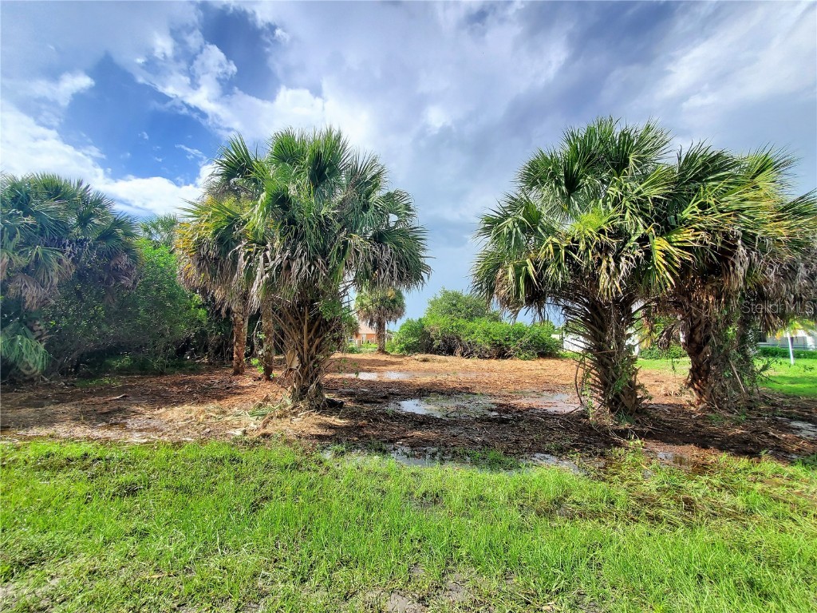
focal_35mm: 13
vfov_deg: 89.9
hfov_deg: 106.2
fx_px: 307
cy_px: 306
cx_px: 408
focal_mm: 1.8
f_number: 2.2
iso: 50
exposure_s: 1/1063
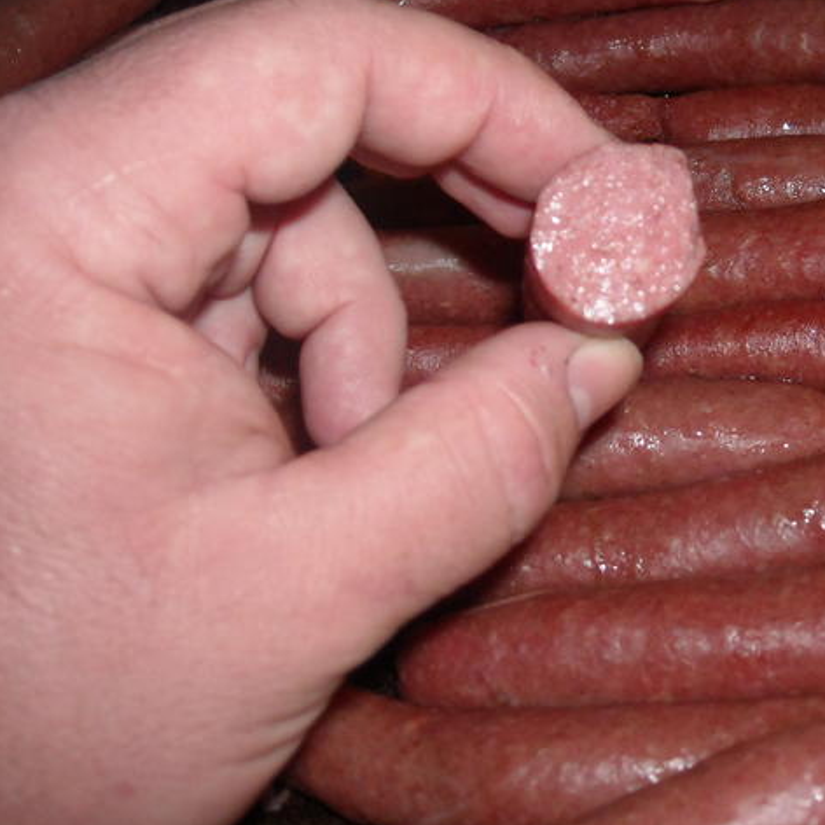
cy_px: 275
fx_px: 1591
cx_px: 696
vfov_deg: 28.9
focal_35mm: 59
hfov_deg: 28.3
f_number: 5.6
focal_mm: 5.7
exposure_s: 1/60
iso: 200
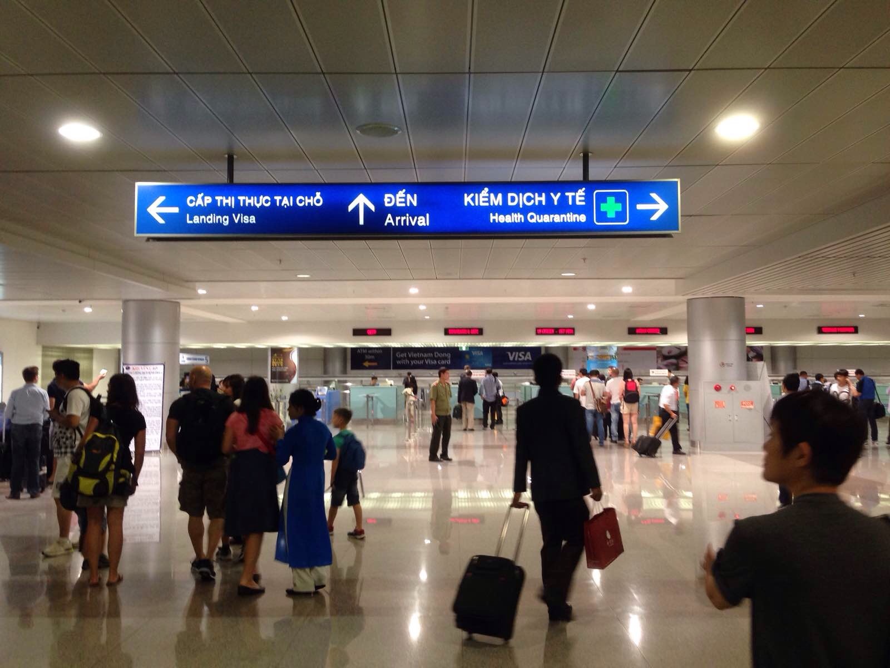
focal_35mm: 33
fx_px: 848
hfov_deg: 55.4
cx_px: 445
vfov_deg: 42.9
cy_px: 334
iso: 125
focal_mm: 4.12
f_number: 2.4
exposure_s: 1/20
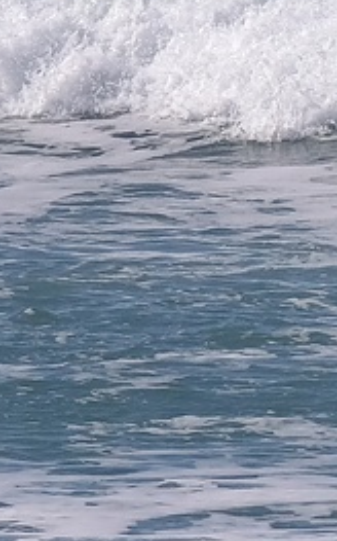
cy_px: -316
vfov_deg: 0.8
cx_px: 1545
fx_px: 38579
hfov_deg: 0.5
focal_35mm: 2621
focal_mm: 281
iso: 250
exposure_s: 1/2000
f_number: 7.1
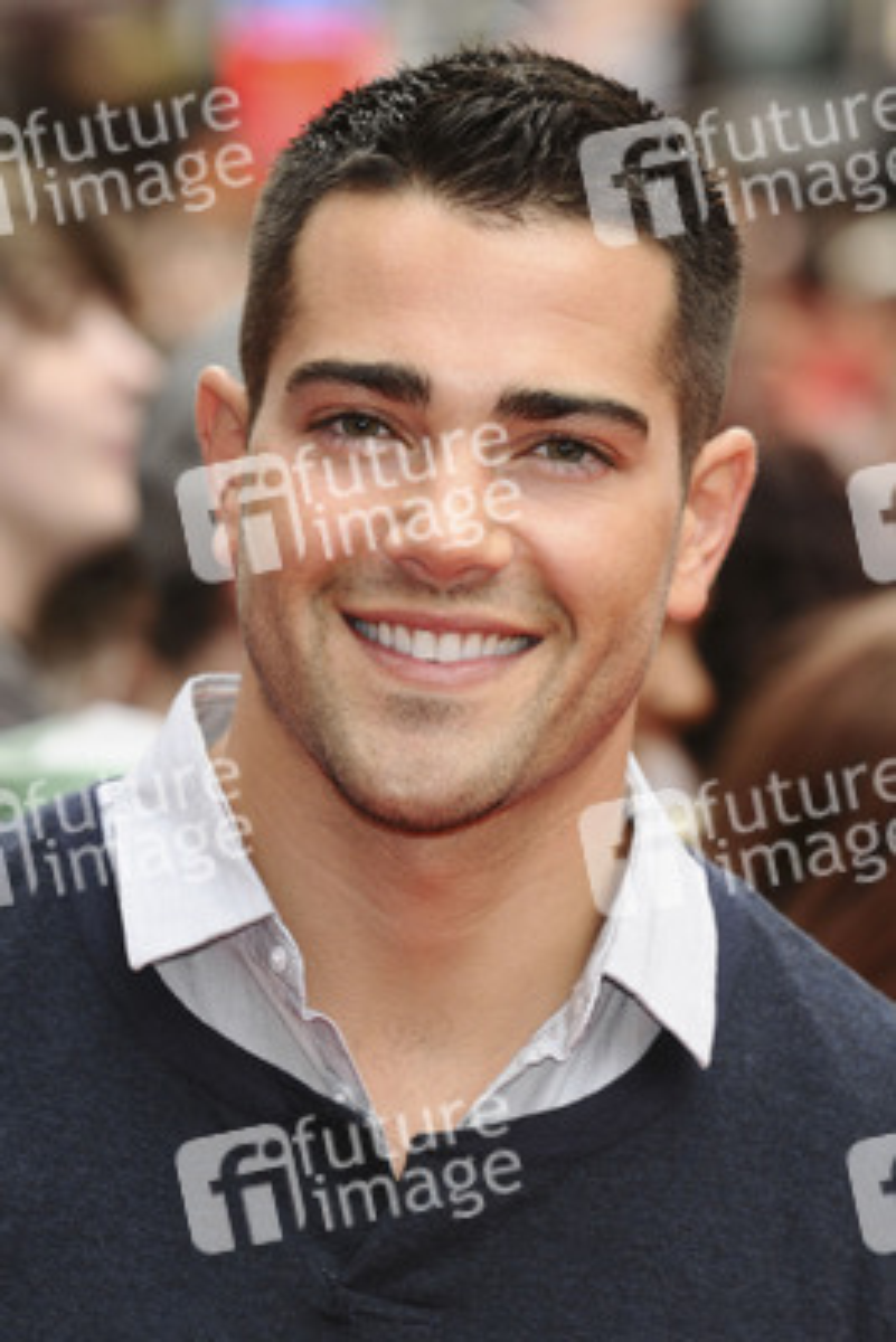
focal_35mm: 195
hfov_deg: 7.0
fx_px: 7273
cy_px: 671
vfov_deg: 10.5
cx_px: 448
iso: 640
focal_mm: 130
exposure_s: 1/200
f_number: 5
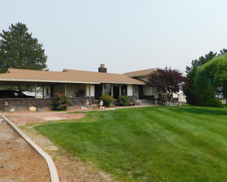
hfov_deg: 66.0
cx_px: 122
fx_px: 175
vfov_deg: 54.9
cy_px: 90
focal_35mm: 26
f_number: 6
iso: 125
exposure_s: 1/500
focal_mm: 4.1
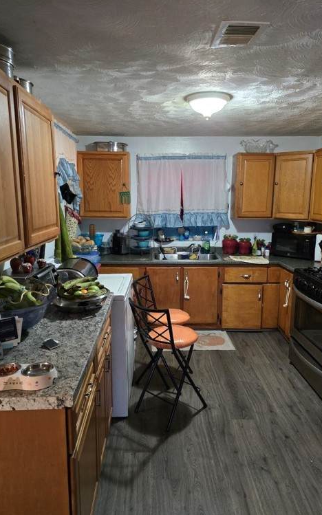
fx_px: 351
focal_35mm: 25
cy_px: 258
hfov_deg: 49.3
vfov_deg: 72.6
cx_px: 167
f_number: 1.7
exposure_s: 1/60
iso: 1000
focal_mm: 6.3
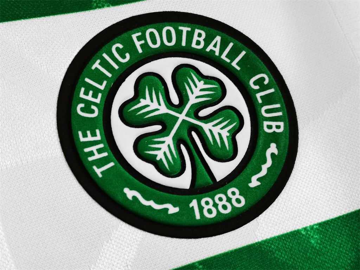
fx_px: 645
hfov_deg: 31.2
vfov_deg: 23.7
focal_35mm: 62
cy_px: 135
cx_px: 180
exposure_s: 1/60
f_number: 1.8
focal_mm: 5.58
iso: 125
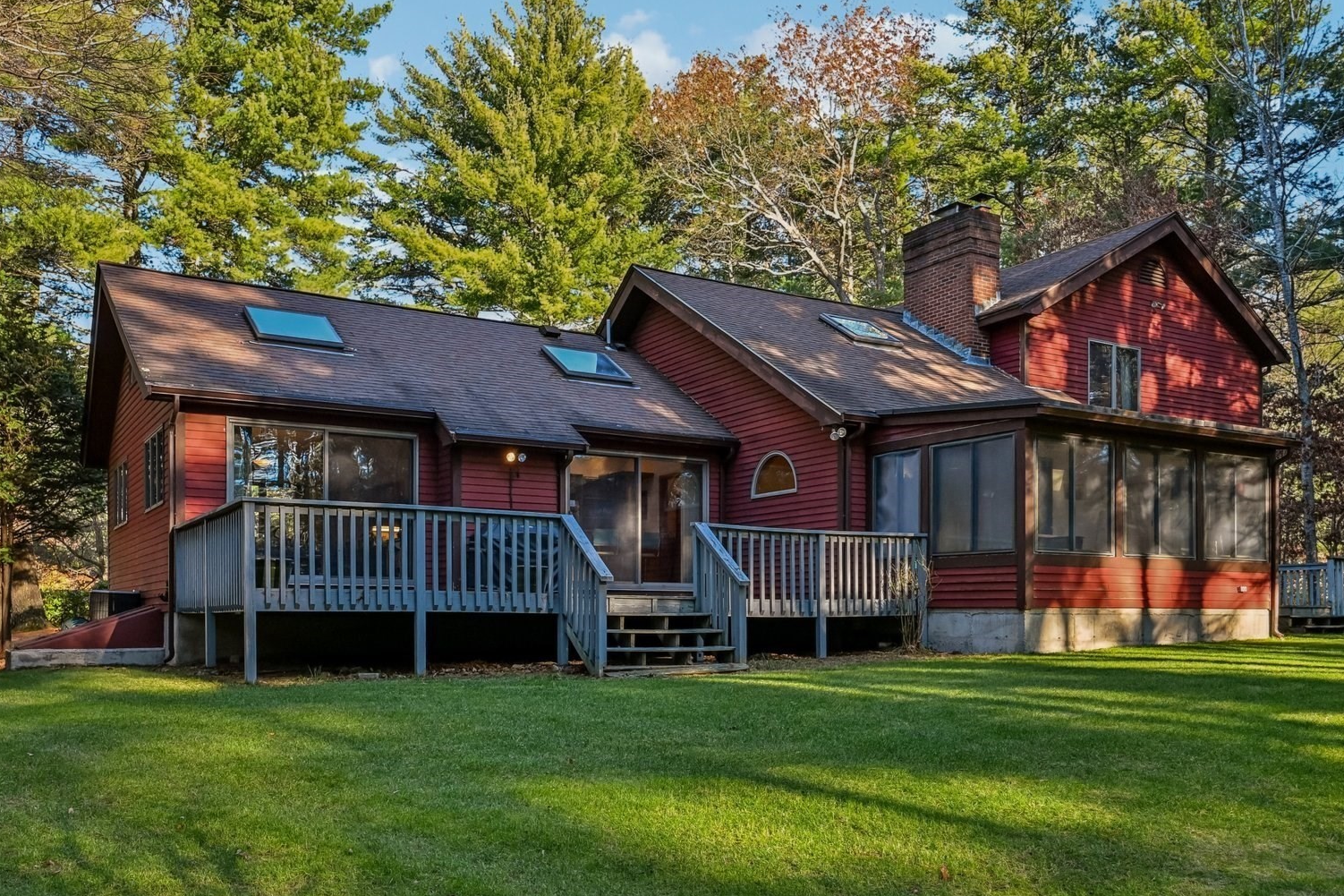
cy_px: 421
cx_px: 768
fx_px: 1120
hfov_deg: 61.7
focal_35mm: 30
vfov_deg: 43.6
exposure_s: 1/80
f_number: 8
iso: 400
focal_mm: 22
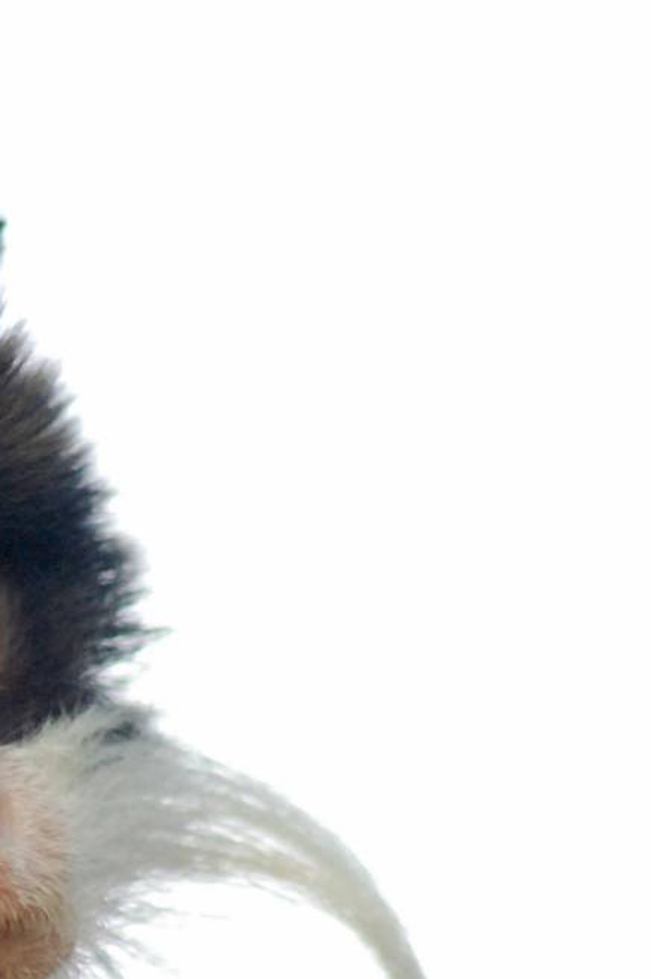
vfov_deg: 3.1
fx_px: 18370
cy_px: 826
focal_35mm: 676
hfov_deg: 2.0
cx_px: -77
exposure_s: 1/60
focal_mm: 185
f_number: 4.8
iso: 1600
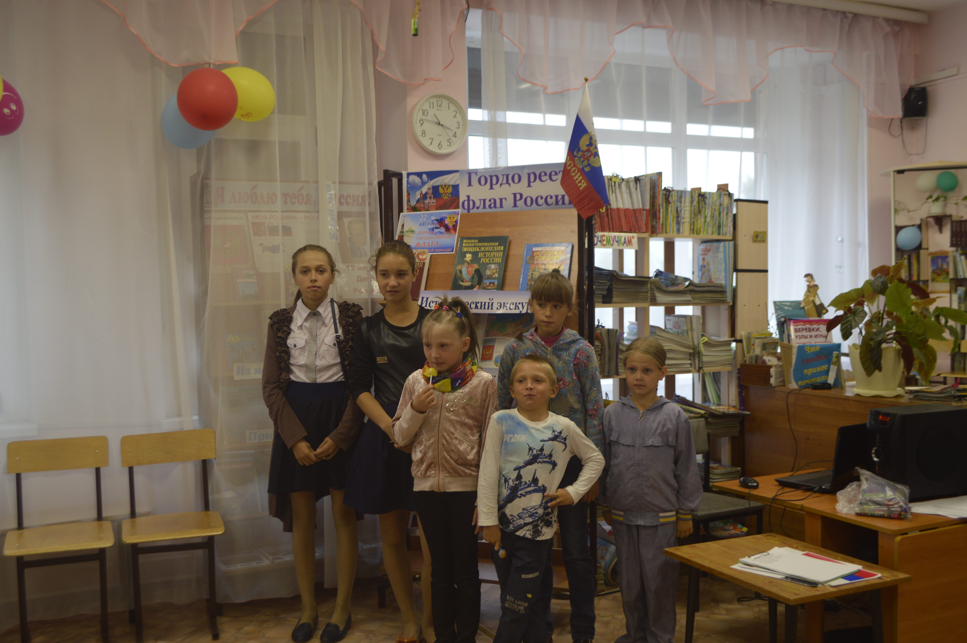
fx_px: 966
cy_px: 322
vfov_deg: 36.8
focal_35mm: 36
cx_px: 484
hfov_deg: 53.2
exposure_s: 1/60
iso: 400
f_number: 4
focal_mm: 24
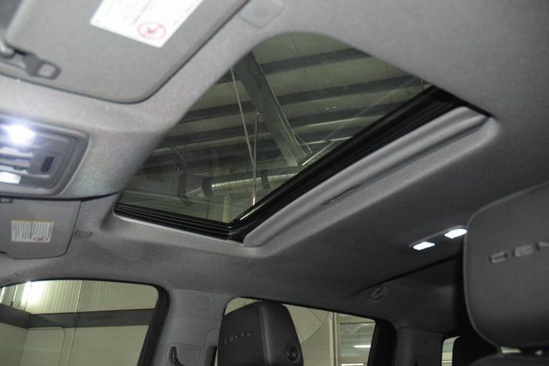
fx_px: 503
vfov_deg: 40.0
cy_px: 183
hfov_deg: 57.2
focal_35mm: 33
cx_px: 274
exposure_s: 1/80
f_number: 3.5
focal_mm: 22
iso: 3200
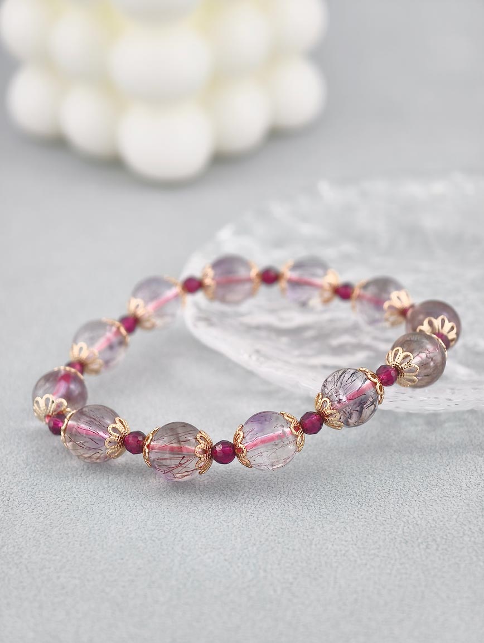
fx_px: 1581
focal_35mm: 85
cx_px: 242
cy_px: 322
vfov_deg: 23.0
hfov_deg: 17.4
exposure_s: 1/160
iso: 125
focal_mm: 22.48
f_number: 2.67
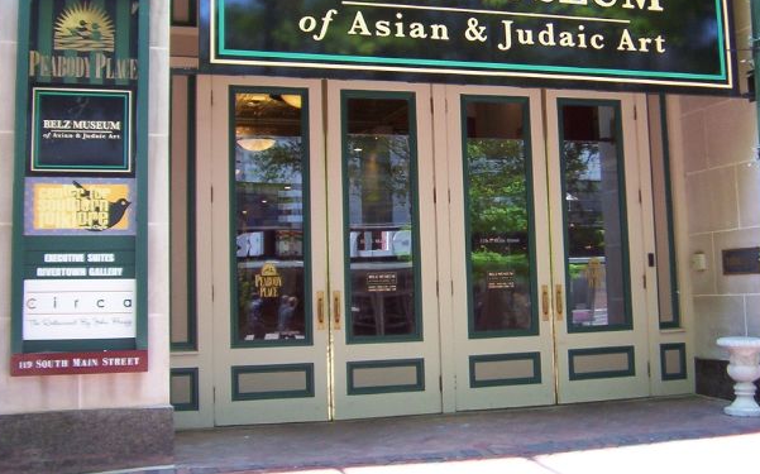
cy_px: 159
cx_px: 407
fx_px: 973
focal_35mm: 47
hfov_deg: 42.6
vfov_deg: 27.2
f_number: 2.76
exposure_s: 1/122
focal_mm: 5.54
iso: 100
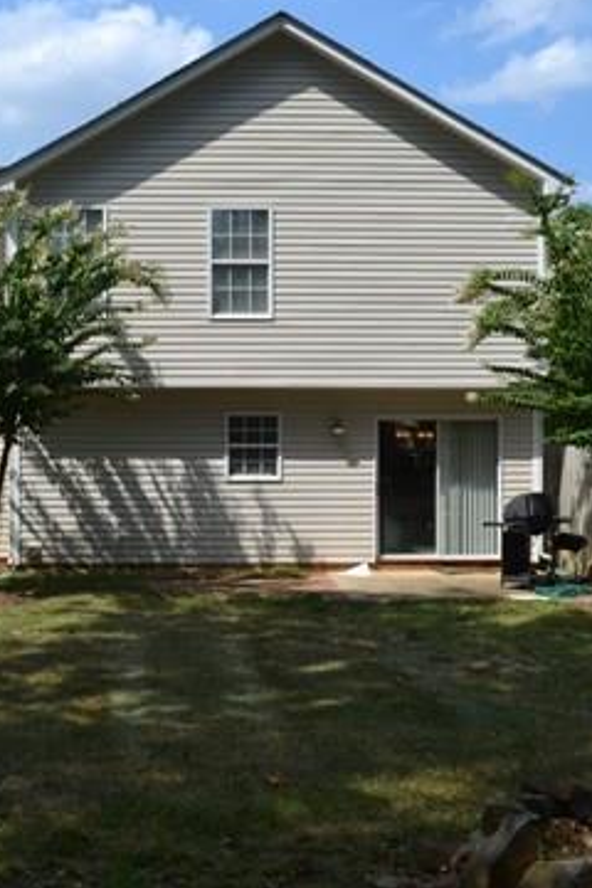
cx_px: 180
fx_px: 1184
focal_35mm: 48
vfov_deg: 41.0
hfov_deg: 27.8
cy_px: 391
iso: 100
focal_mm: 18
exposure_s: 1/250
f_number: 8
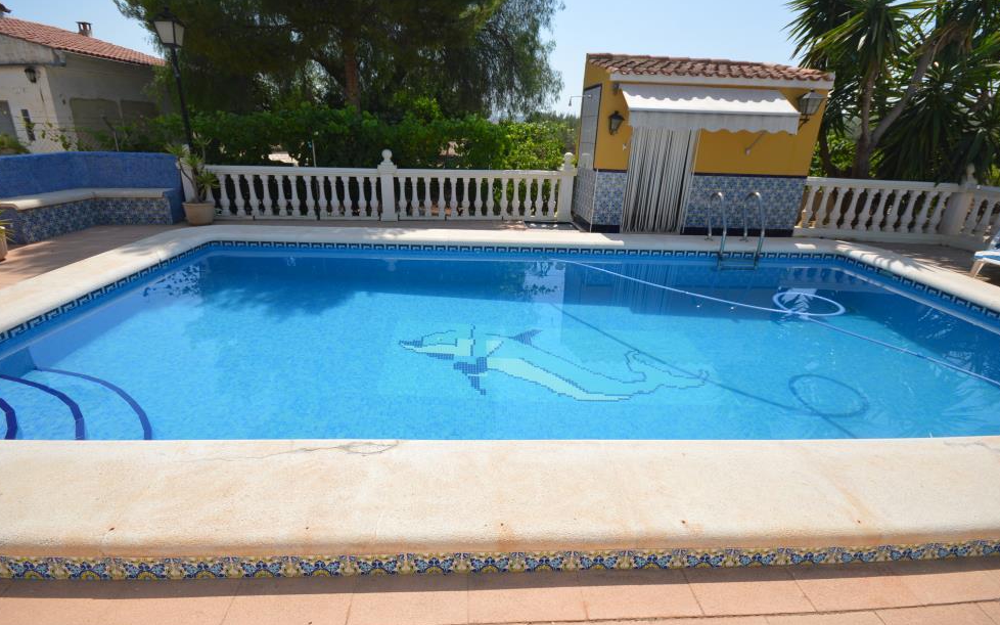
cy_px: 295
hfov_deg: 97.8
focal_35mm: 16
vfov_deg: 71.2
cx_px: 492
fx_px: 436
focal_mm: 10
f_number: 8
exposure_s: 1/250
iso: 100
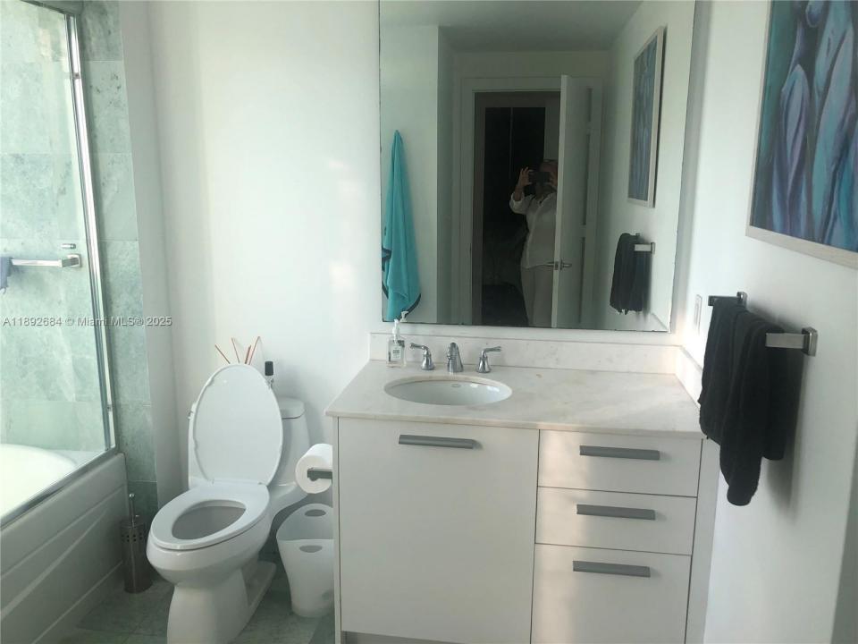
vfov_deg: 49.7
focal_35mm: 28
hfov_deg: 63.4
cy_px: 322
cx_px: 429
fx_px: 694
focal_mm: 4
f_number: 1.8
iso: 50
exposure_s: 1/120
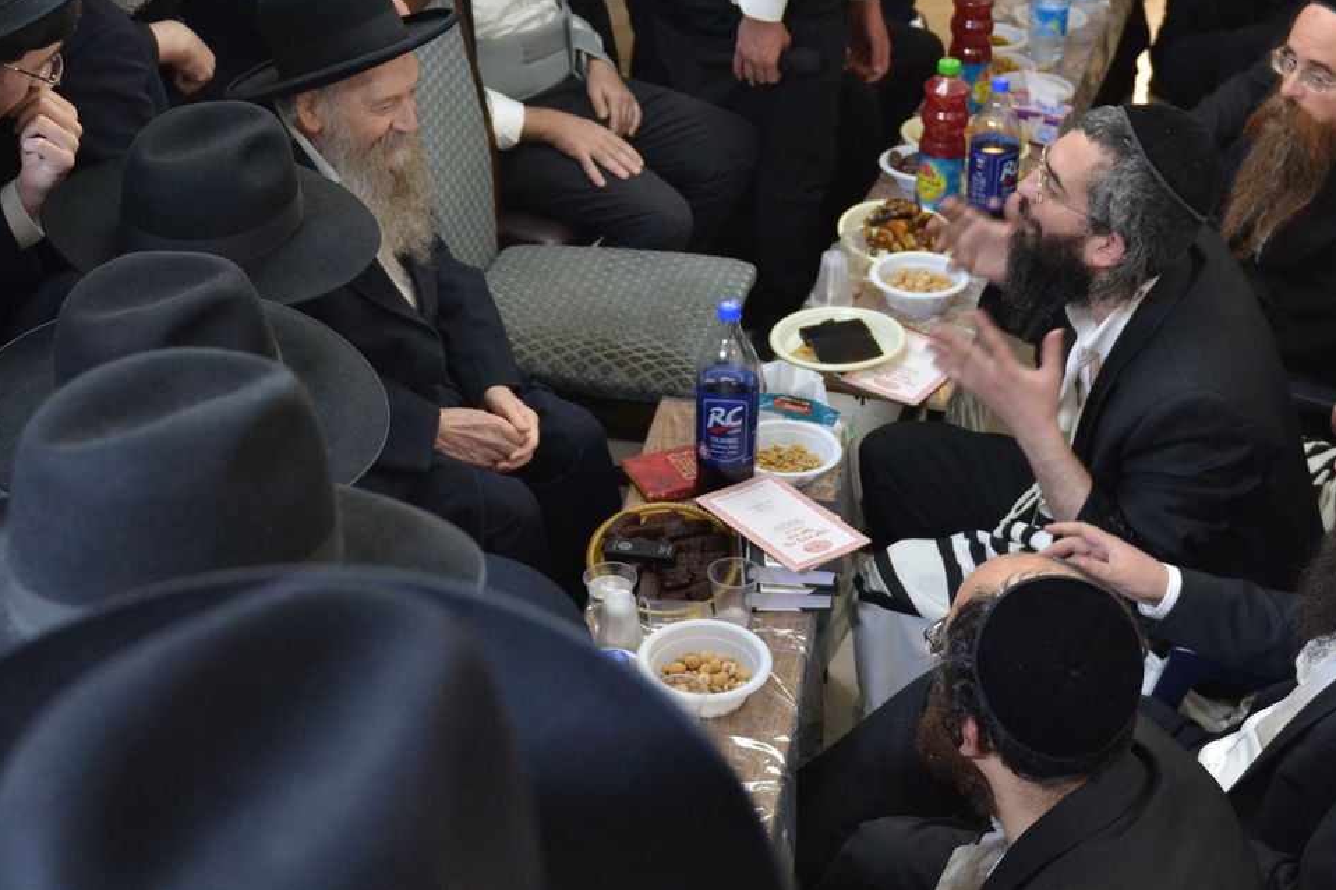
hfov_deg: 35.1
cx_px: 635
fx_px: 2114
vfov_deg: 23.6
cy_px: 241
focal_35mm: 57
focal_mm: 26
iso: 800
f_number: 2.8
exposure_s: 1/100
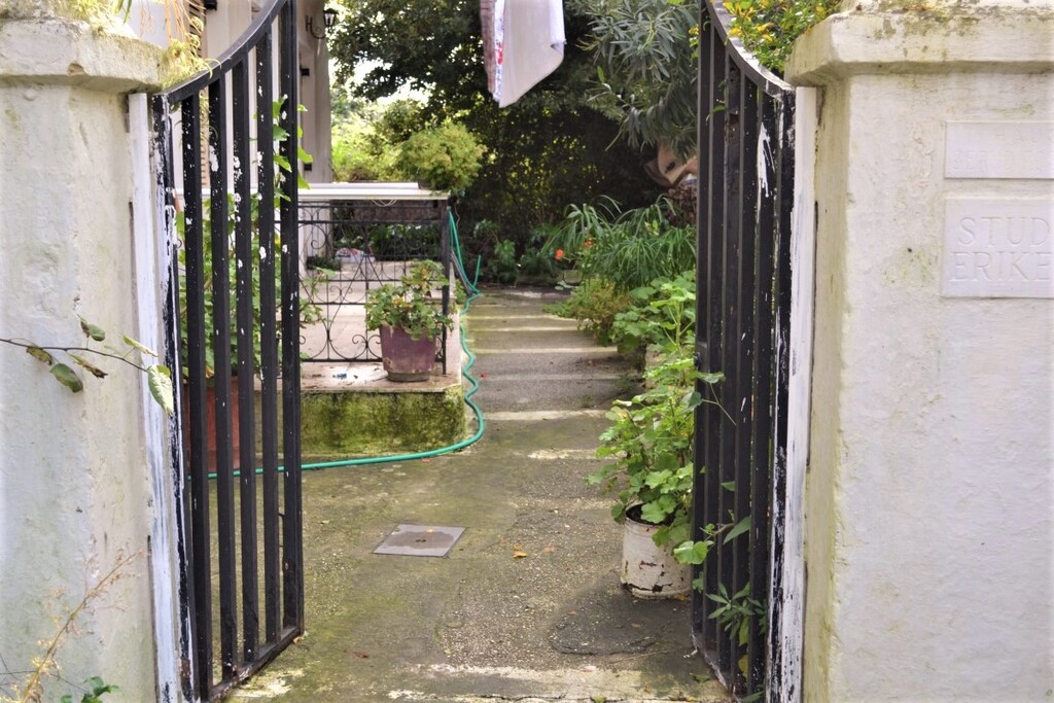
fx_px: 1230
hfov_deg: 46.4
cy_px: 352
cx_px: 527
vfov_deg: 31.9
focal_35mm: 42
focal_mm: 28
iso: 220
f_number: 5.6
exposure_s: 1/125
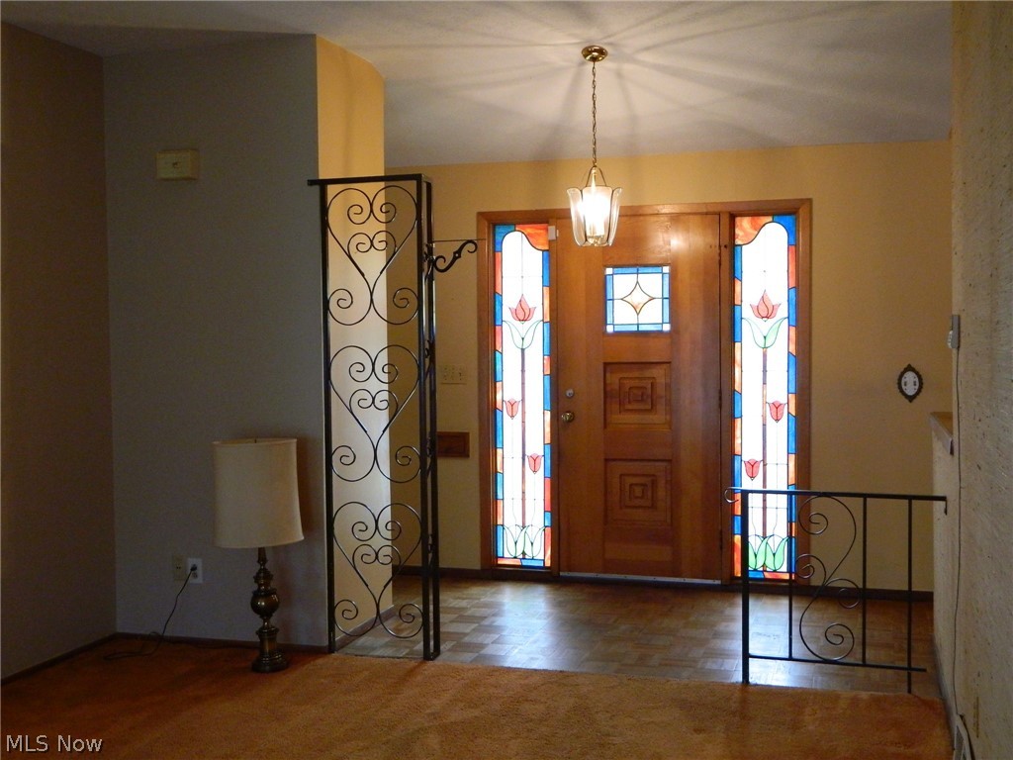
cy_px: 380
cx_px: 506
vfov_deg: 35.1
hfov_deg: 45.8
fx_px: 1200
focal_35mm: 41
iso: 400
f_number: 3.5
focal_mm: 7.3
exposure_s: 1/50
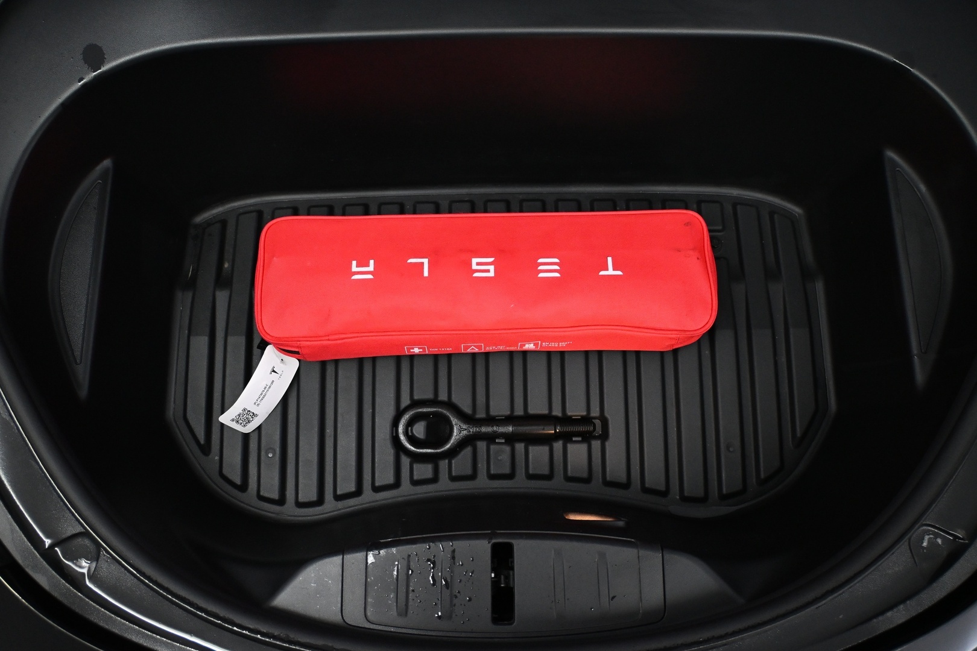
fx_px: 855
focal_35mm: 32
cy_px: 326
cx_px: 488
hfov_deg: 59.5
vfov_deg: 41.7
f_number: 4
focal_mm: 21
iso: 2500
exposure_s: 1/125
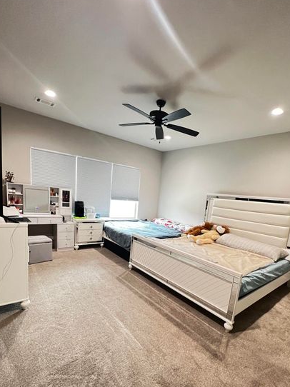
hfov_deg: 77.9
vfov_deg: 93.5
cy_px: 228
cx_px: 158
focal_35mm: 16
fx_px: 179
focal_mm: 1.57
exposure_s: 1/60
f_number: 1.8
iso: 800
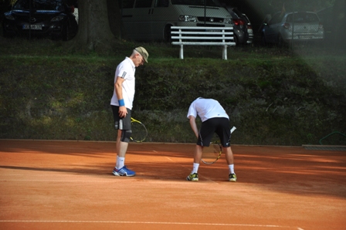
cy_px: 115
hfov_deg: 13.0
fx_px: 1513
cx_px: 173
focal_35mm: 158
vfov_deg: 8.7
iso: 450
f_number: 5.6
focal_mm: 105
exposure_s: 1/1000
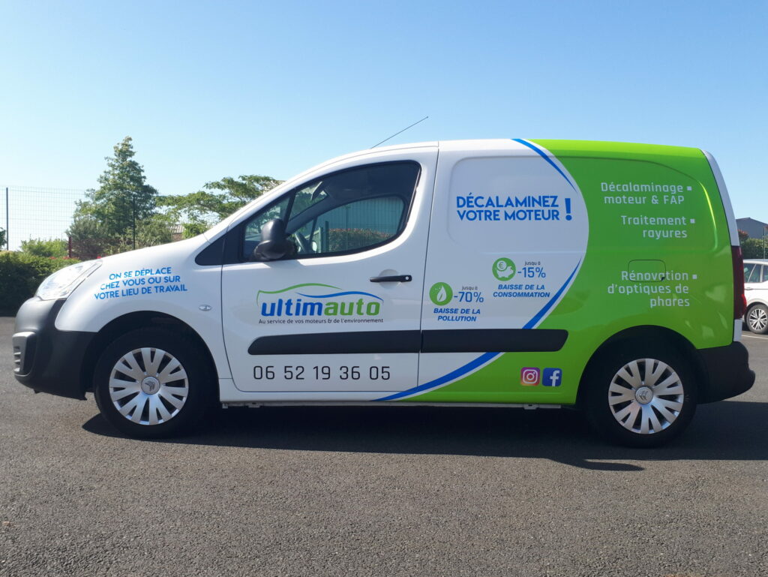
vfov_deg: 51.4
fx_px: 599
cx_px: 384
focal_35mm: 27
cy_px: 288
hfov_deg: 65.3
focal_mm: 3.6
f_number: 1.9
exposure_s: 1/773
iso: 40
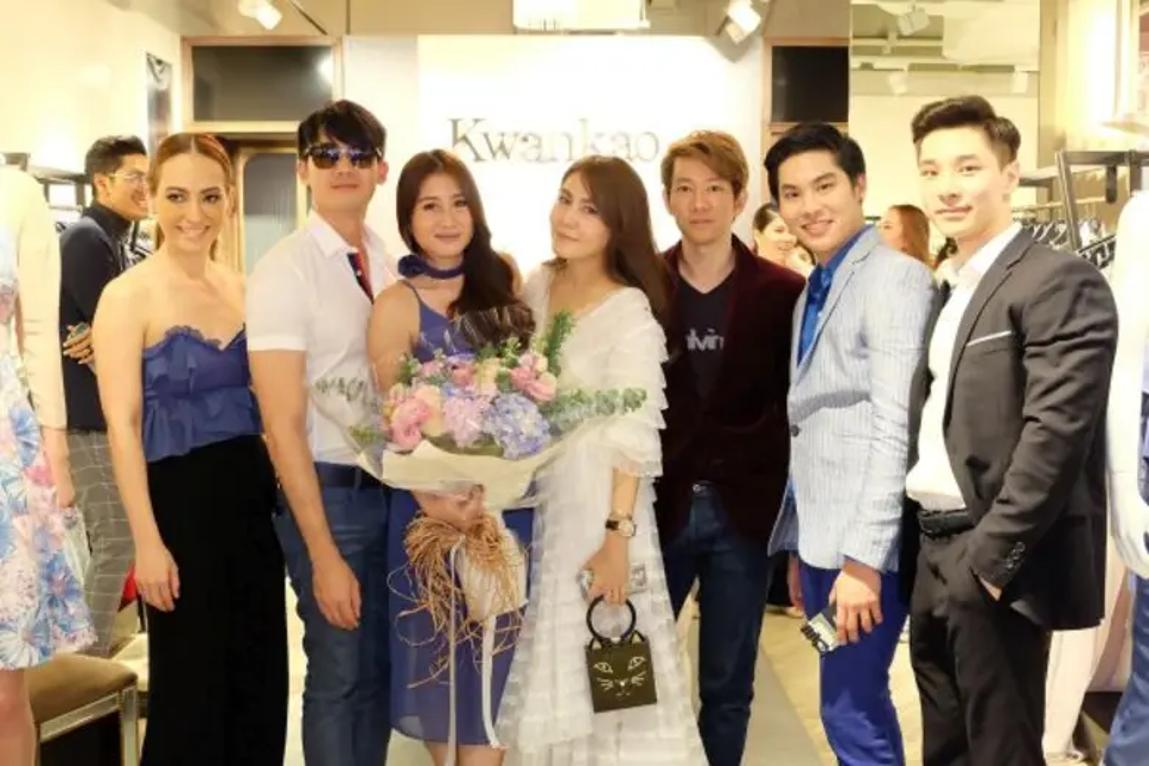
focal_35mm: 40
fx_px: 1277
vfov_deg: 33.4
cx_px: 574
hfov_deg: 48.5
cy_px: 383
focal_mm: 26.9
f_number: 4.5
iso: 3200
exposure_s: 1/30
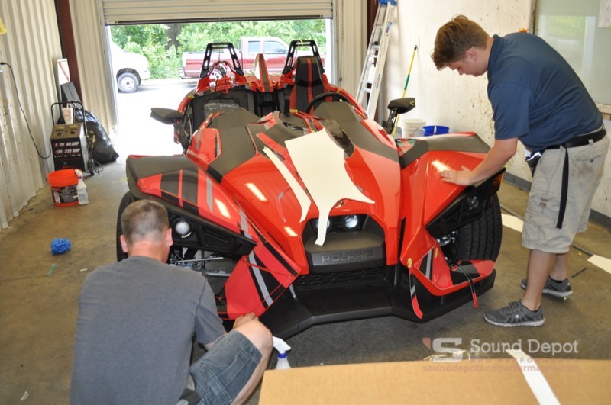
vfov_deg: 39.9
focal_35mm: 33
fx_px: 559
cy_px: 202
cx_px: 306
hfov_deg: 57.3
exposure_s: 1/125
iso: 800
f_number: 3.8
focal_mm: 22
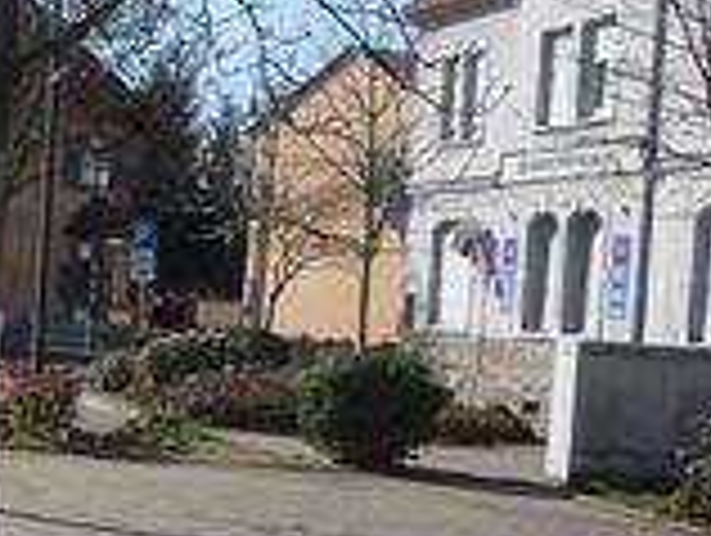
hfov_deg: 18.5
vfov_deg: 15.3
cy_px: 342
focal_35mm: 97
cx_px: -274
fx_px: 1995
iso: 100
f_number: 5
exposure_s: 1/400
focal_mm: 5.2
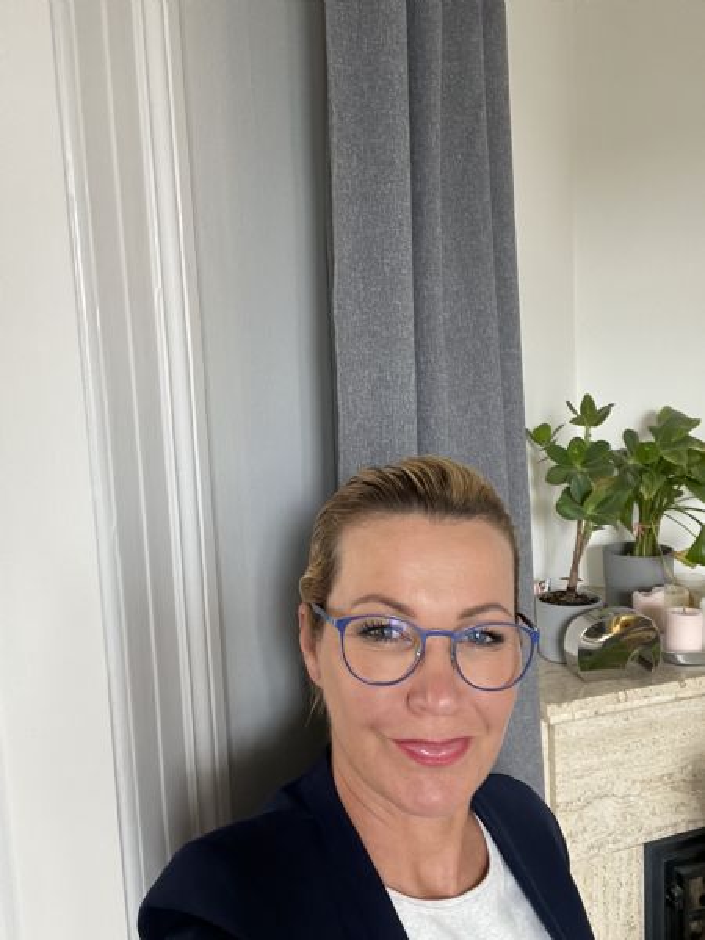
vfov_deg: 60.0
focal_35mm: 30
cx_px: 352
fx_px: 815
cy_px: 470
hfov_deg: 46.8
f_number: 2.2
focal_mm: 2.71
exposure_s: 1/60
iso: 250
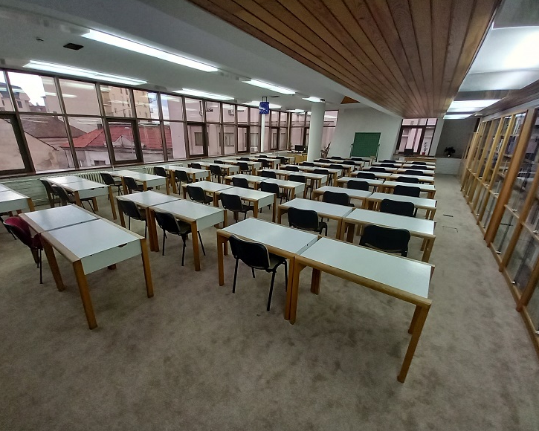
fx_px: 223
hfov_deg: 100.6
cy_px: 219
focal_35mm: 14
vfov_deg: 88.0
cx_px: 258
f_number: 2.2
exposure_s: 1/33
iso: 200
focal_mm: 1.13
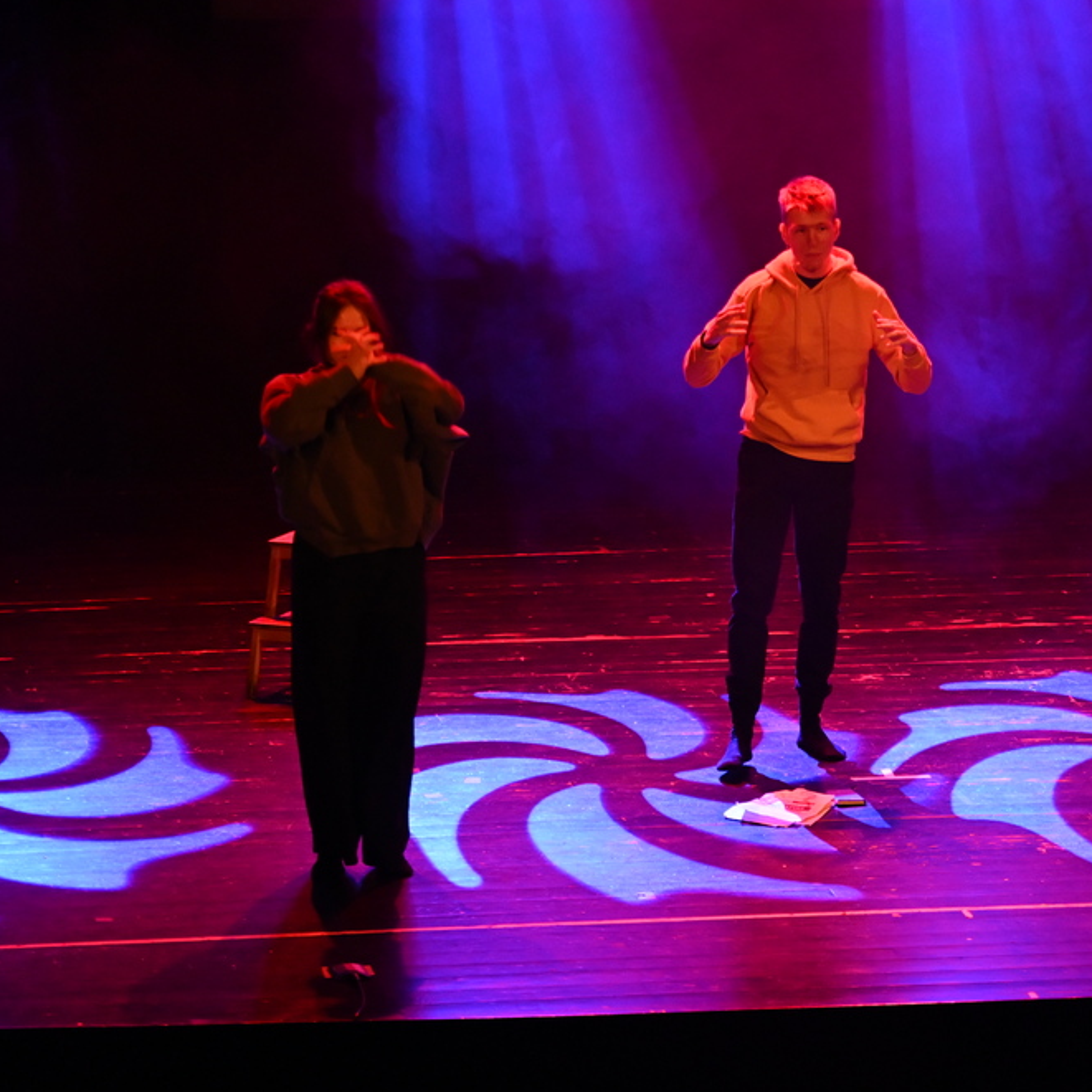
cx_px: 818
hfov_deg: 9.4
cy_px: 477
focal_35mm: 185
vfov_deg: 9.5
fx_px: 6603
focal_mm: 120
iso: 4000
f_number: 2.8
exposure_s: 1/200
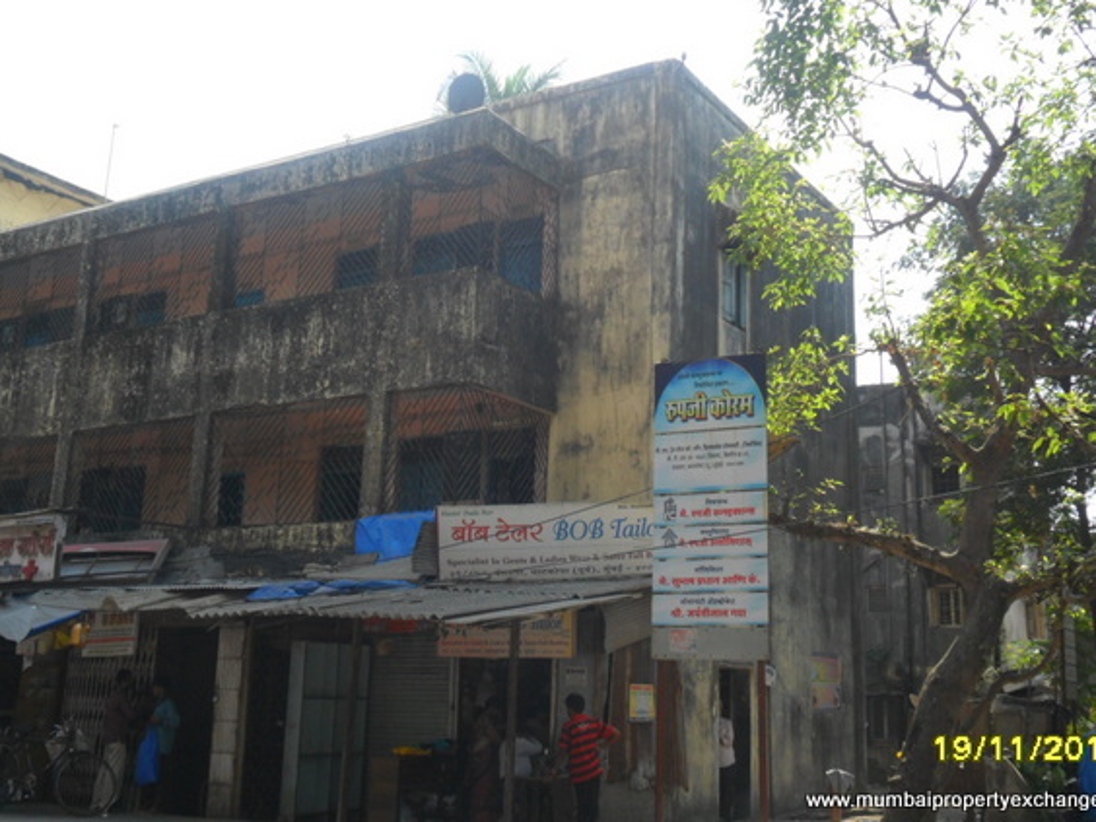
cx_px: 558
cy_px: 371
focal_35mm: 42
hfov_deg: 44.8
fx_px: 1330
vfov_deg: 34.3
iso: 100
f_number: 4
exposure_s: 1/250
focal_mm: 6.6
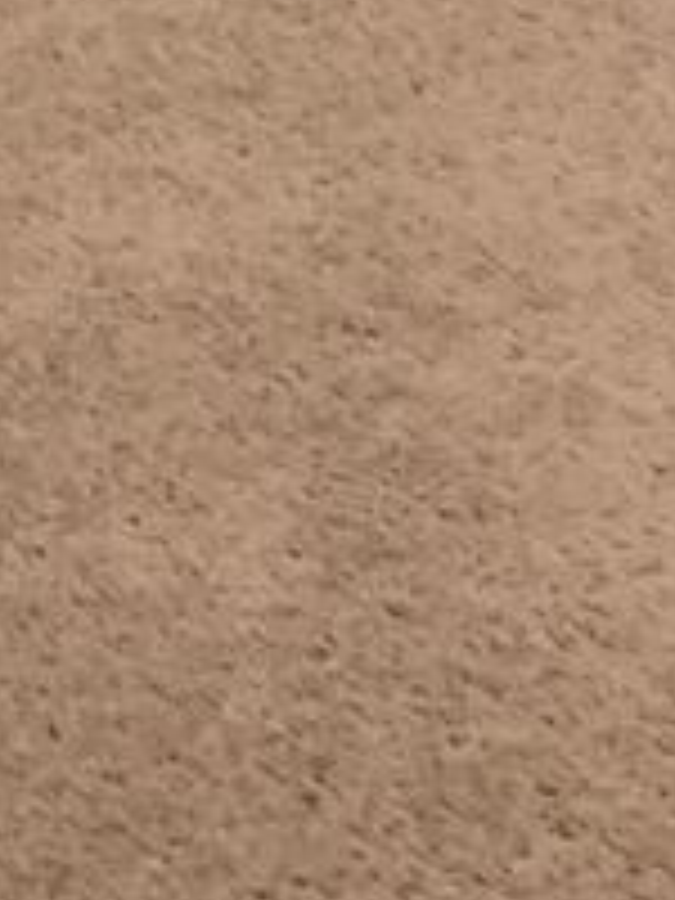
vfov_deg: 8.7
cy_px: -1512
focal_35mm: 200
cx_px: 50
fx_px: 5200
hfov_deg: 7.4
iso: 200
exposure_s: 1/60
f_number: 1.8
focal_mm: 4.25
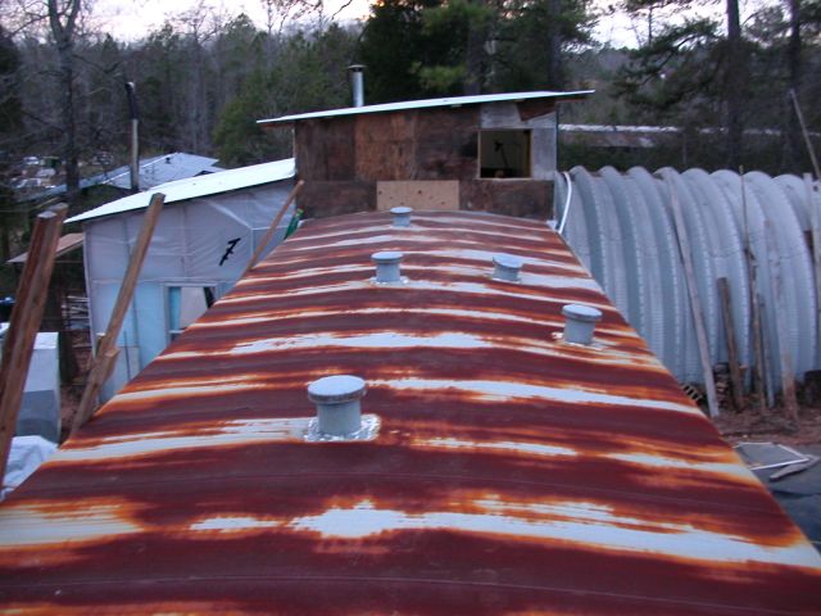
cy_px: 308
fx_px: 878
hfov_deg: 50.1
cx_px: 410
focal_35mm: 37
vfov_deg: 38.7
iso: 100
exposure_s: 1/22.8
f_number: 2.7
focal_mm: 5.6
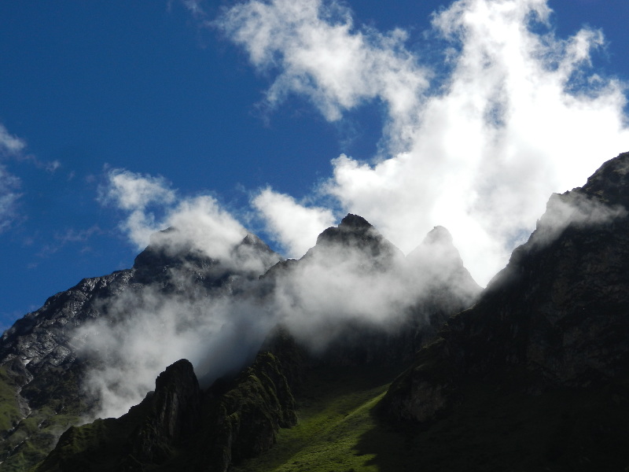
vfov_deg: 24.4
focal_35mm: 60
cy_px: 236
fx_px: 1090
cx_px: 314
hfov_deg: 32.2
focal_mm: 10.9
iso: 160
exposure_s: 1/1600
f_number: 4.5
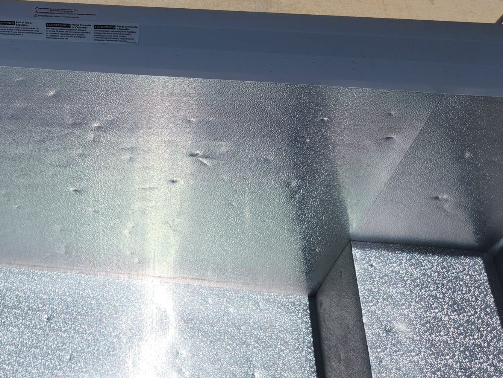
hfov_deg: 40.3
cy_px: 127
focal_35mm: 44
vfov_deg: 32.6
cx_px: 68
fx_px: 639
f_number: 1.8
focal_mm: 5.4
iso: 20
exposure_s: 1/8357
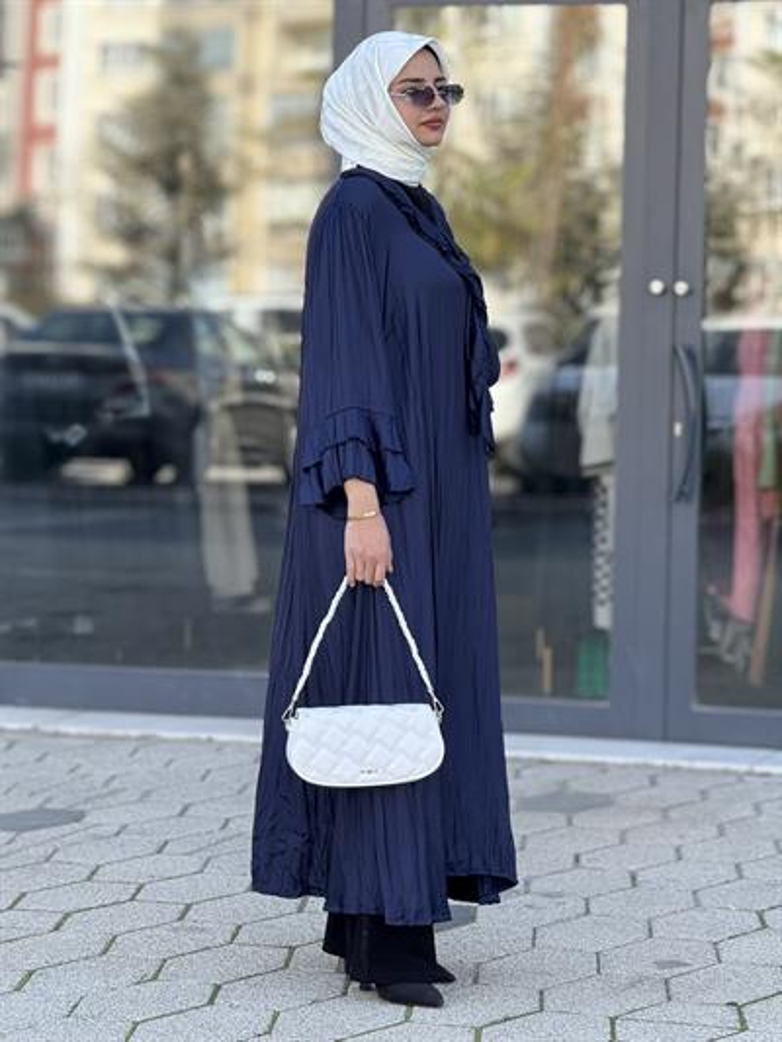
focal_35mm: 120
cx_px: 391
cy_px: 521
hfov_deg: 12.4
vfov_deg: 16.4
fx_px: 3613
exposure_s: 1/189
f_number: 2.8
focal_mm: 15.66
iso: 50
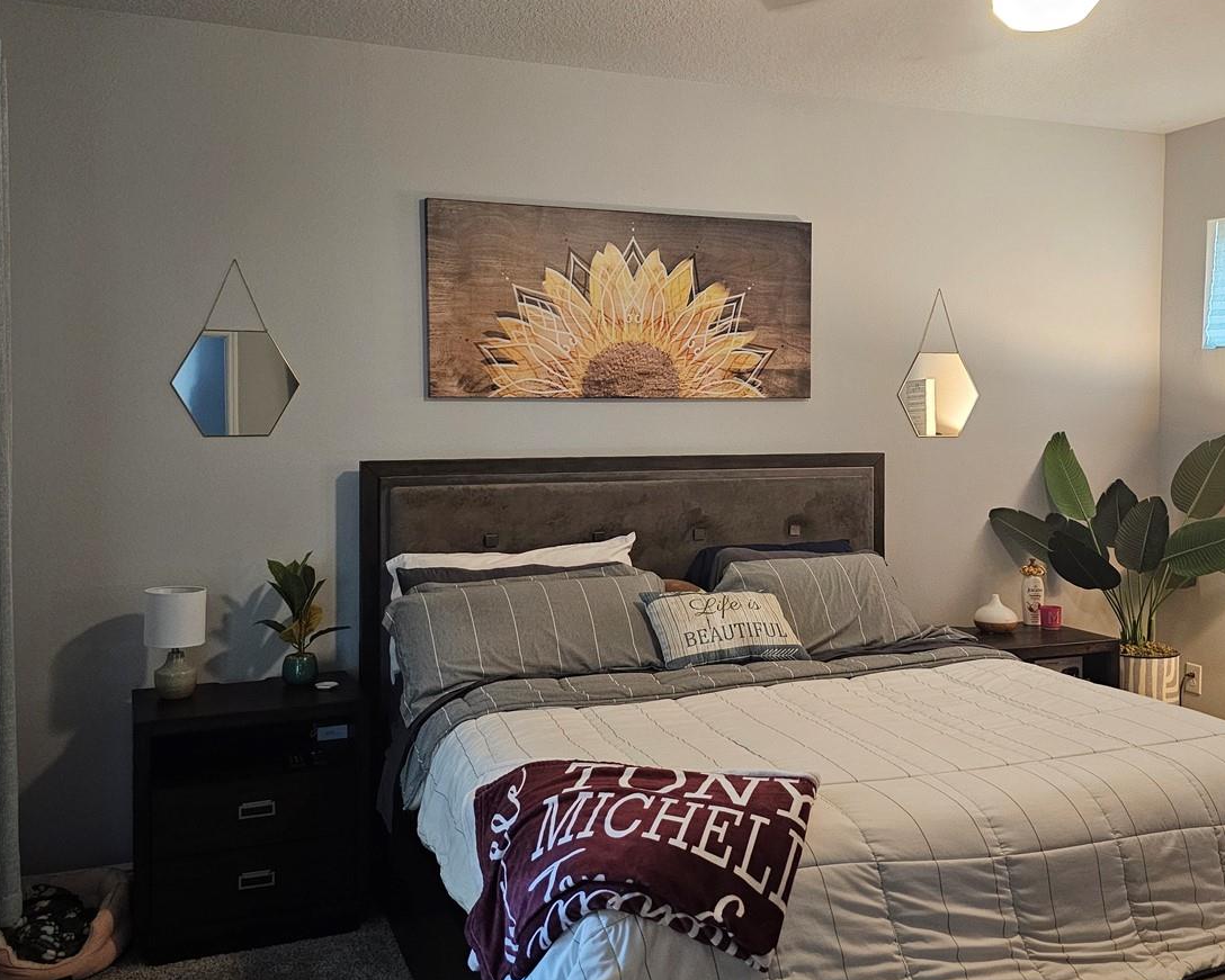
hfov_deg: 54.2
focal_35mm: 33
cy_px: 441
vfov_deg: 44.5
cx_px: 643
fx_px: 1197
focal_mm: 6.3
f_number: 1.7
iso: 640
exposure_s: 1/40
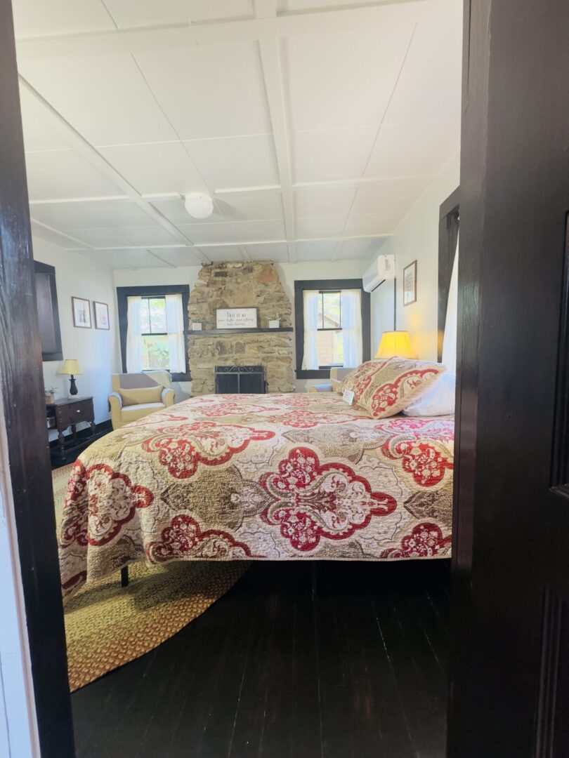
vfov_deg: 102.1
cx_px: 284
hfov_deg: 85.7
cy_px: 379
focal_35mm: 14
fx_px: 307
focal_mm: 2.22
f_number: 2.2
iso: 320
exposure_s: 1/120
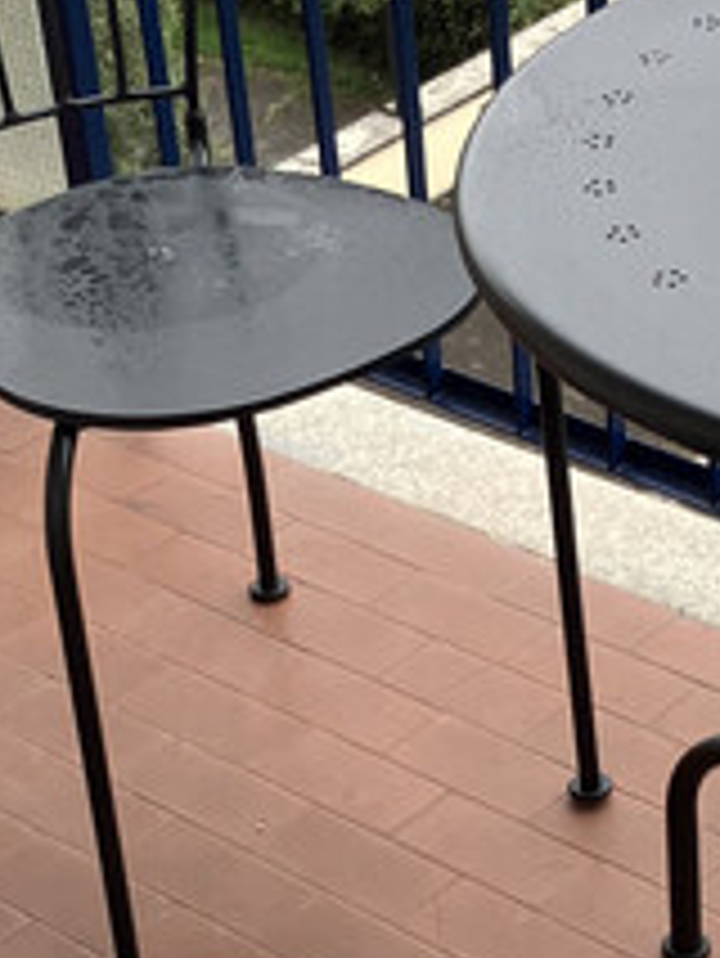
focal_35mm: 105
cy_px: 801
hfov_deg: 14.1
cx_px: 504
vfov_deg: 18.5
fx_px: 2909
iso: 64
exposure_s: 1/121
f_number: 1.8
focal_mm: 3.99
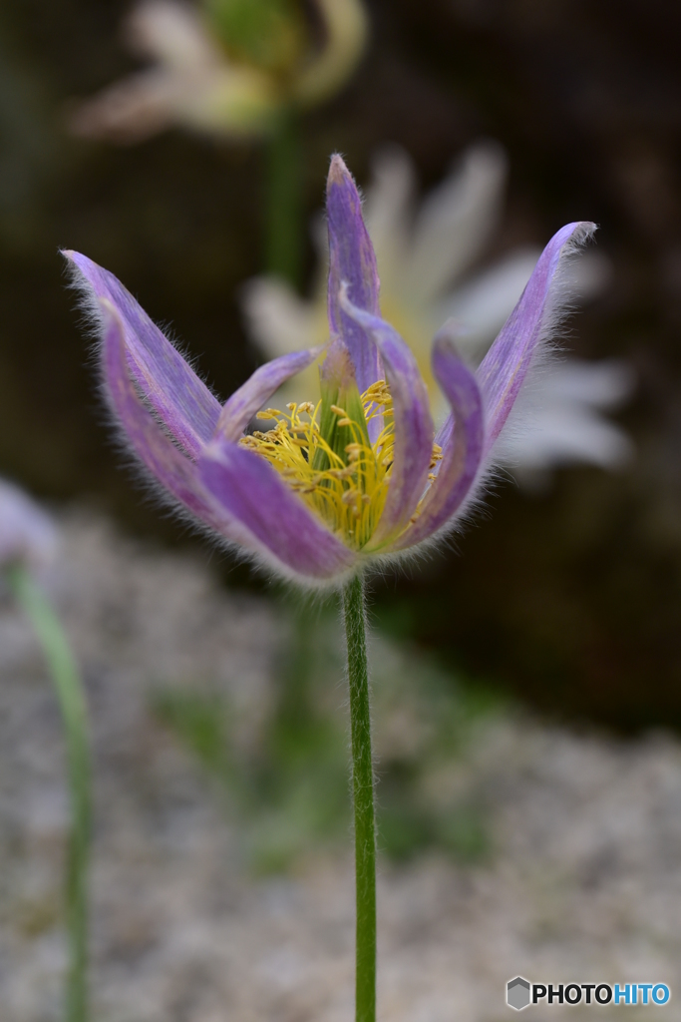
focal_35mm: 90
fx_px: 2553
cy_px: 511
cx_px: 340
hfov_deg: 15.2
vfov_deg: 22.6
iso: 1100
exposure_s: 1/200
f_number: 8
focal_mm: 90
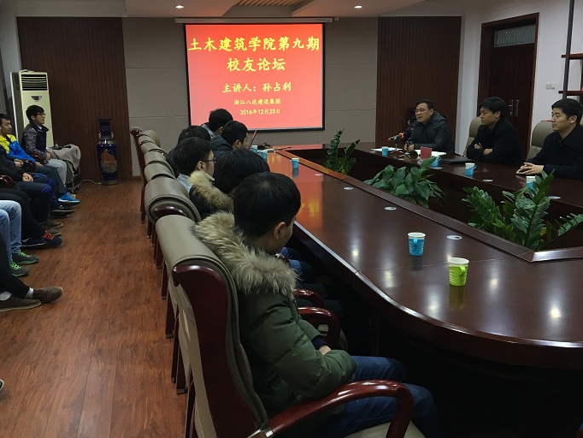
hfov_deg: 53.8
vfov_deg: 41.8
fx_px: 573
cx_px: 259
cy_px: 202
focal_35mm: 34
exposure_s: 1/33
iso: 100
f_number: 2.2
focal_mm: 4.15
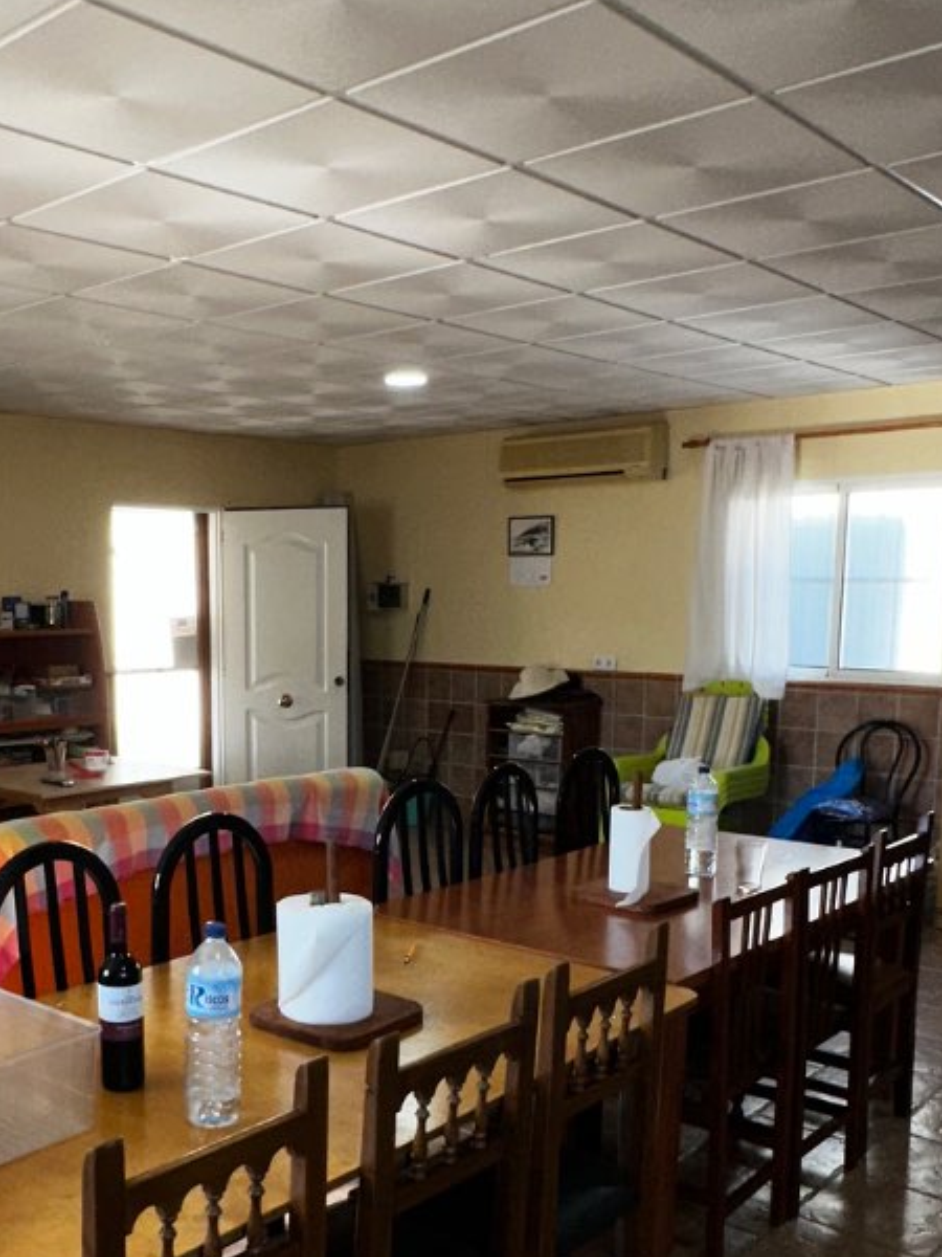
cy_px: 777
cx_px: 321
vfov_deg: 52.1
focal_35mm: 35
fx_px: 1270
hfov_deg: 40.2
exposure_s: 1/122
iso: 32
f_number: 2.2
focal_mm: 2.22
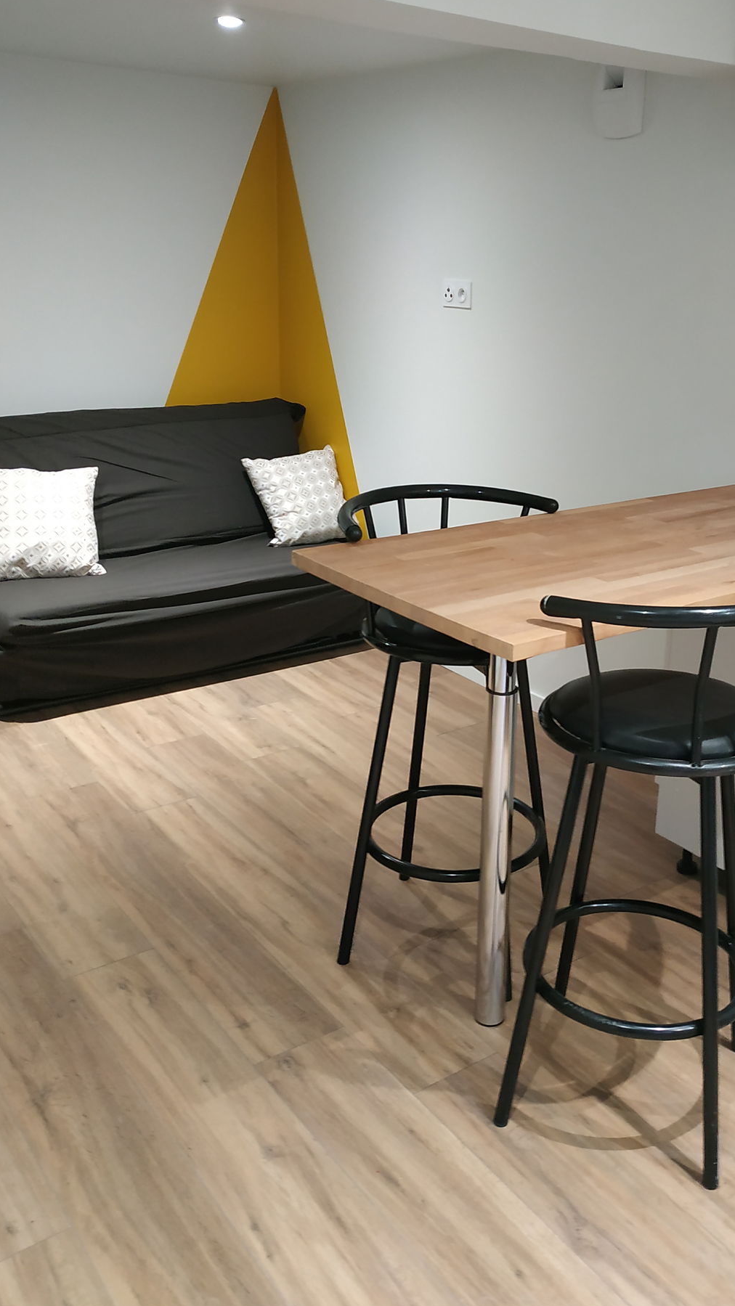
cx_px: 485
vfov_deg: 62.3
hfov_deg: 37.4
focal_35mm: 31
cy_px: 556
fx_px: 1074
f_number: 1.9
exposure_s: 1/20
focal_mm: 3.94
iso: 400
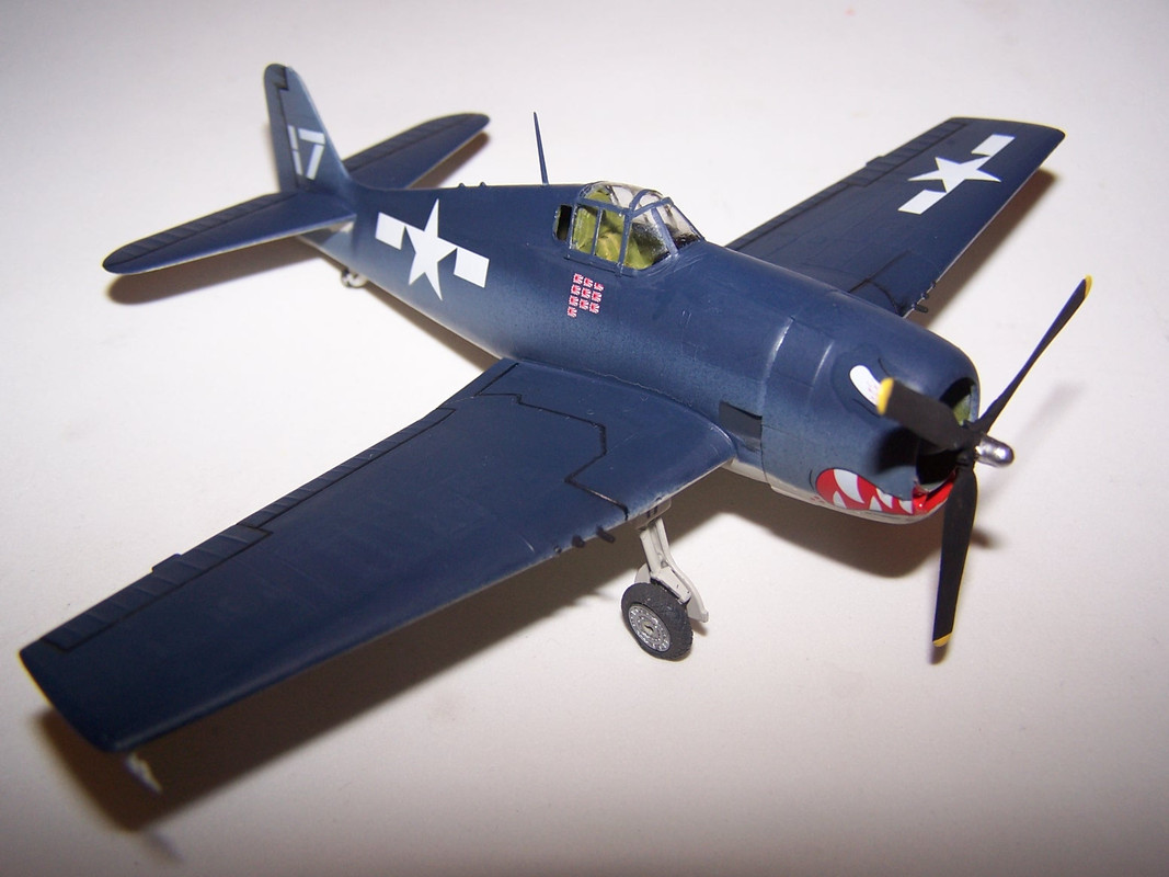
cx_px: 584
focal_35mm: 38
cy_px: 438
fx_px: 1283
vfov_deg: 37.7
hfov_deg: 49.0
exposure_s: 1/60
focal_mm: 6.3
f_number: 2.8
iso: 80
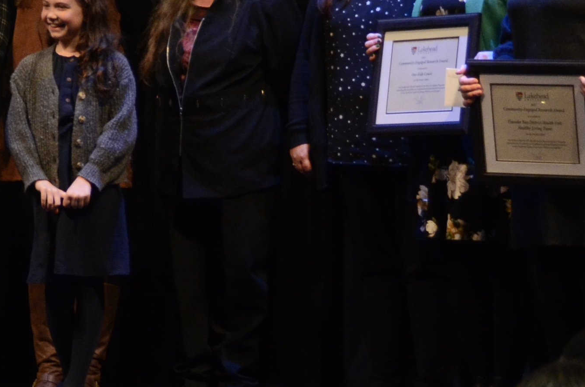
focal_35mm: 264
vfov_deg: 5.2
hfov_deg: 7.8
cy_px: -118
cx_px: -61
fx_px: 4281
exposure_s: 1/125
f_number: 5.6
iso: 1250
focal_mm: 48
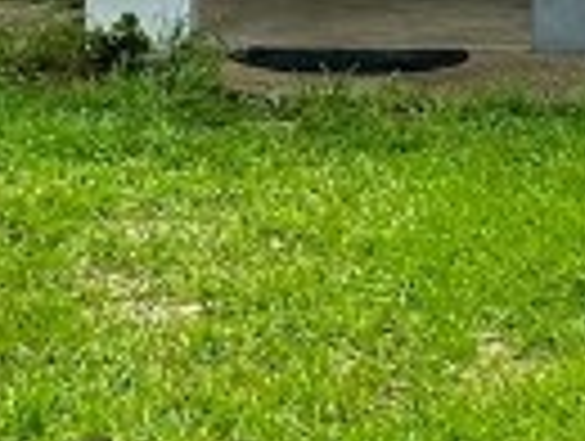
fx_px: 3200
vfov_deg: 7.7
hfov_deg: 10.4
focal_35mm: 189
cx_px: 243
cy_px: -338
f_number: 1.78
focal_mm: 6.86
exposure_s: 1/3597
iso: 80
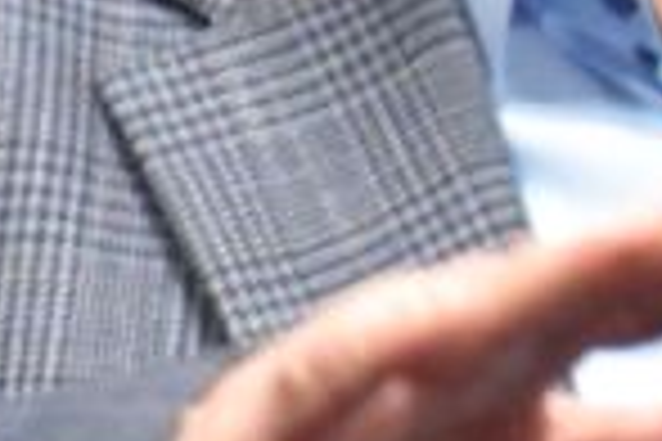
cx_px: 1085
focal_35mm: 1463
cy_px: 20
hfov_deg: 1.4
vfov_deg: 0.9
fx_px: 26901
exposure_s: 1/100
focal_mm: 140
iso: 12800
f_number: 5.6
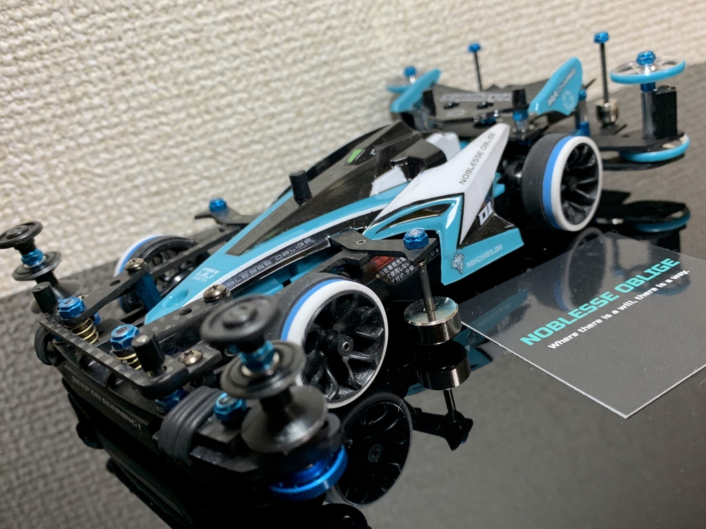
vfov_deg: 53.1
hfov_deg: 67.3
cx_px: 353
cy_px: 264
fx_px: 530
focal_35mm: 26
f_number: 1.8
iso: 125
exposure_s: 1/50
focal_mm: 4.25
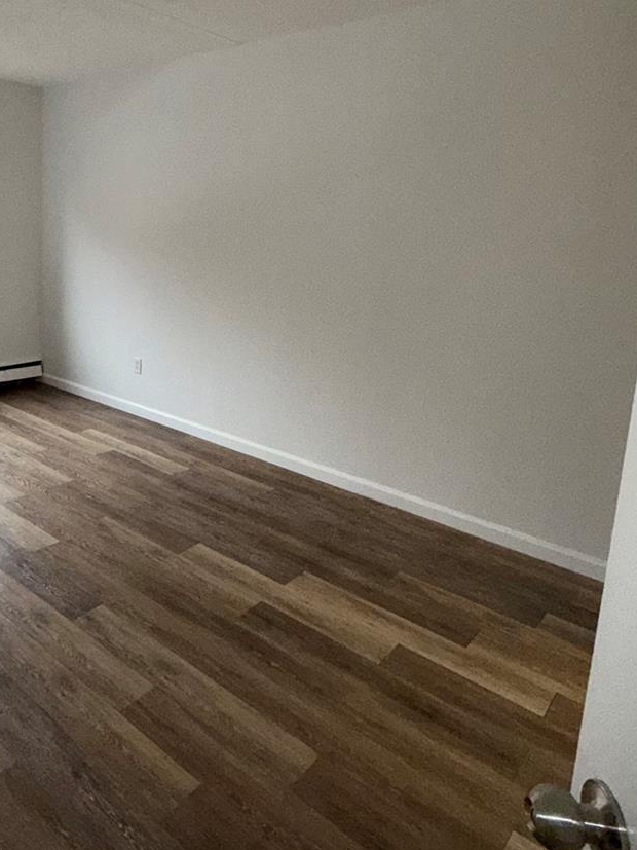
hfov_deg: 50.8
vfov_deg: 66.5
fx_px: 638
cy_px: 329
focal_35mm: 26
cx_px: 158
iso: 125
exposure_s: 1/120
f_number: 2.2
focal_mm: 2.22
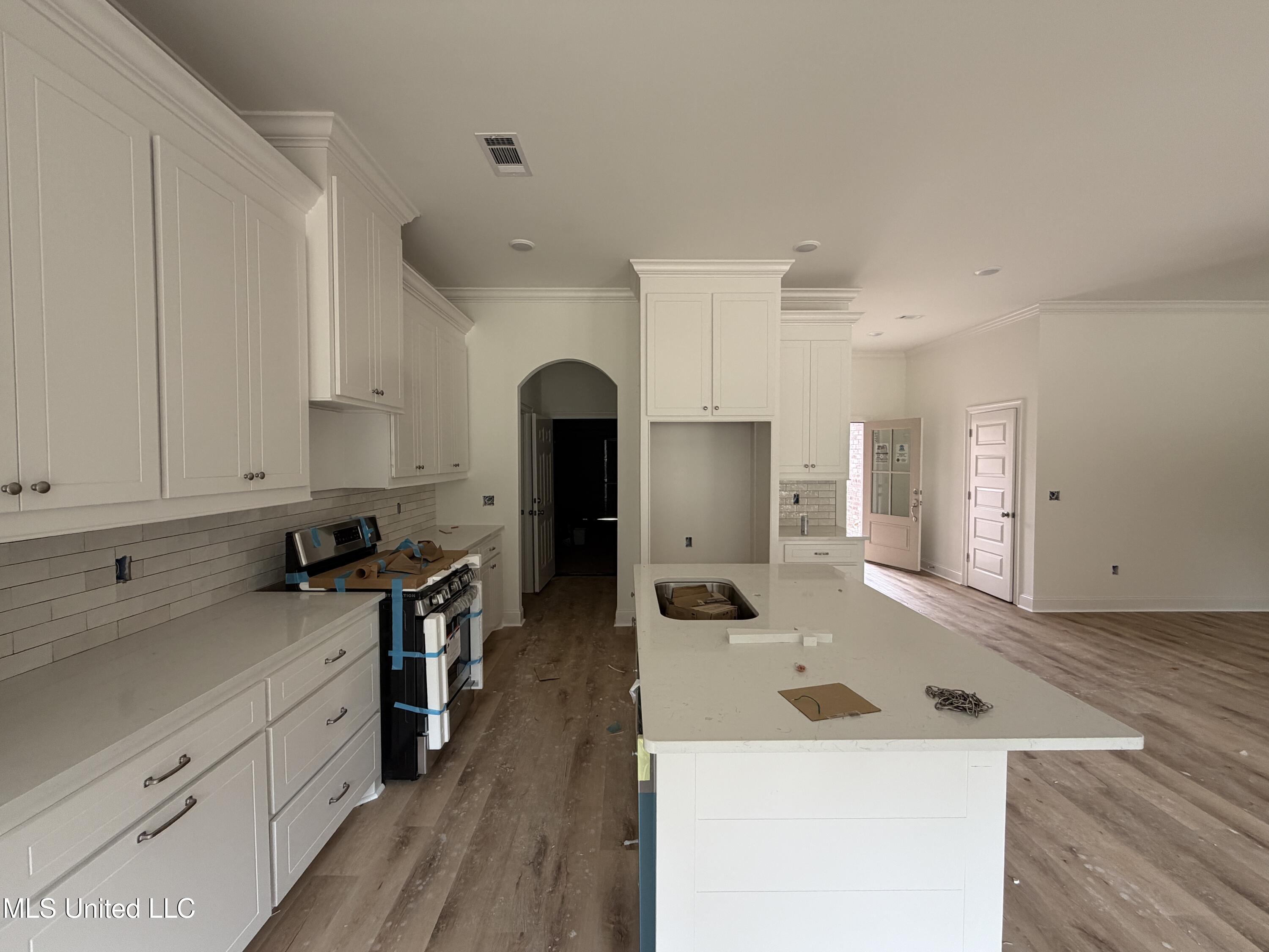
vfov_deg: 85.7
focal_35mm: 14
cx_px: 634
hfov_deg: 102.1
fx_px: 513
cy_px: 476
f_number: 2.2
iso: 200
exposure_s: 1/121
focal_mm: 2.22
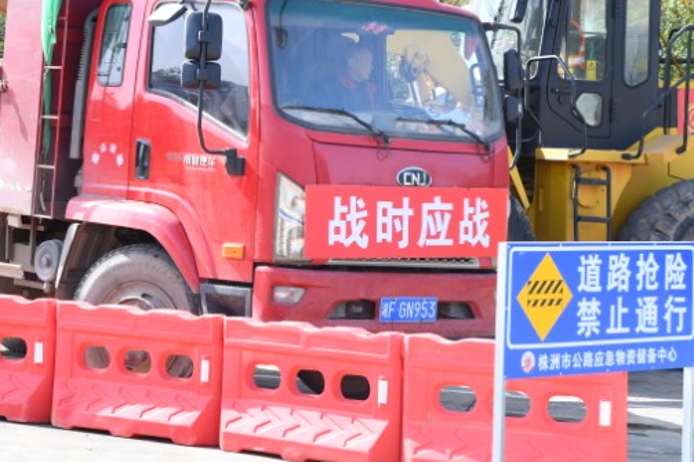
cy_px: 54
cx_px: 190
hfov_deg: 17.9
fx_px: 2197
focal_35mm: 114
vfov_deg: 11.9
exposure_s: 1/125
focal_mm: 56
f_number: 5.6
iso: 100
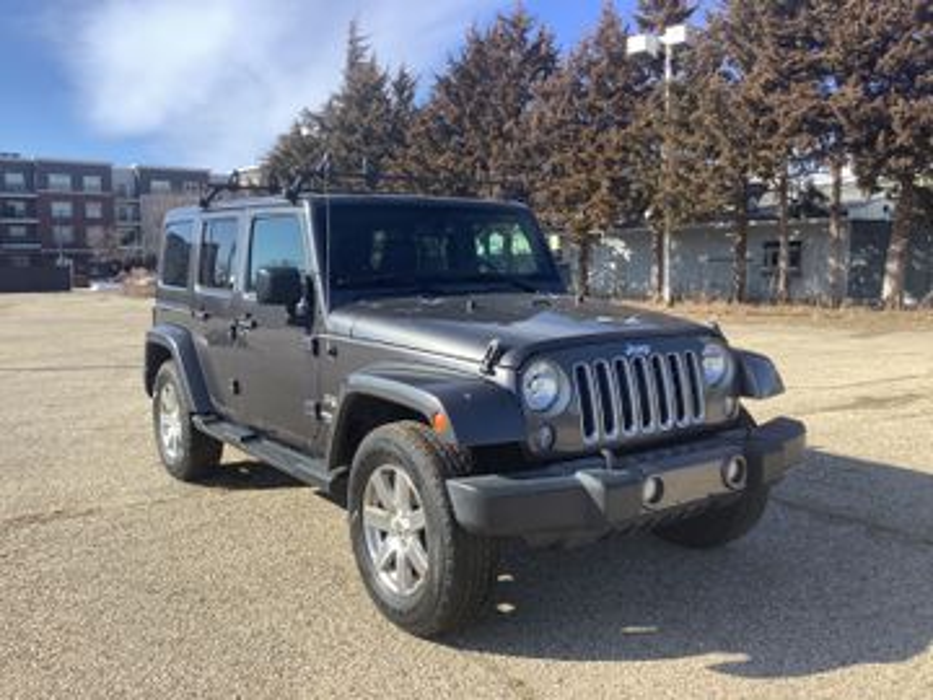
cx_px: 466
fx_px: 836
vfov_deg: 45.4
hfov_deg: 58.4
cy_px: 350
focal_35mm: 31
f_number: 2.4
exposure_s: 1/721
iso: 25
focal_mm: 3.3
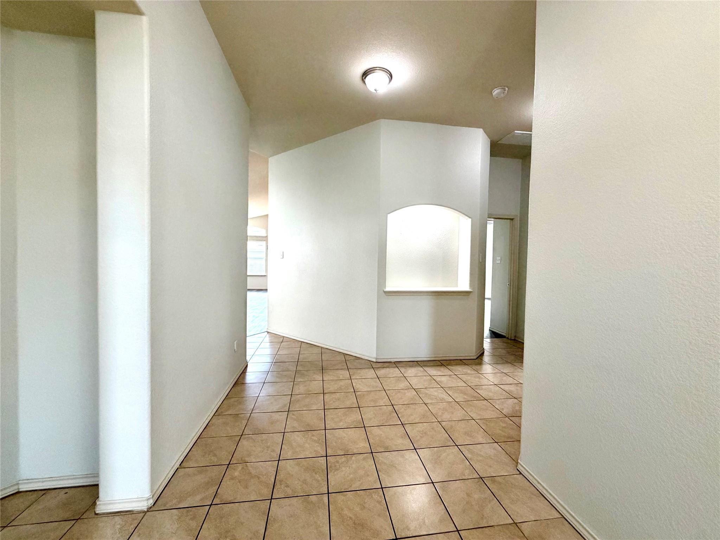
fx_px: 291
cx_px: 360
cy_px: 270
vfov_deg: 85.7
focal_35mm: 14
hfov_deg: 102.1
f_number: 2.2
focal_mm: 2.22
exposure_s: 1/120
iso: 320
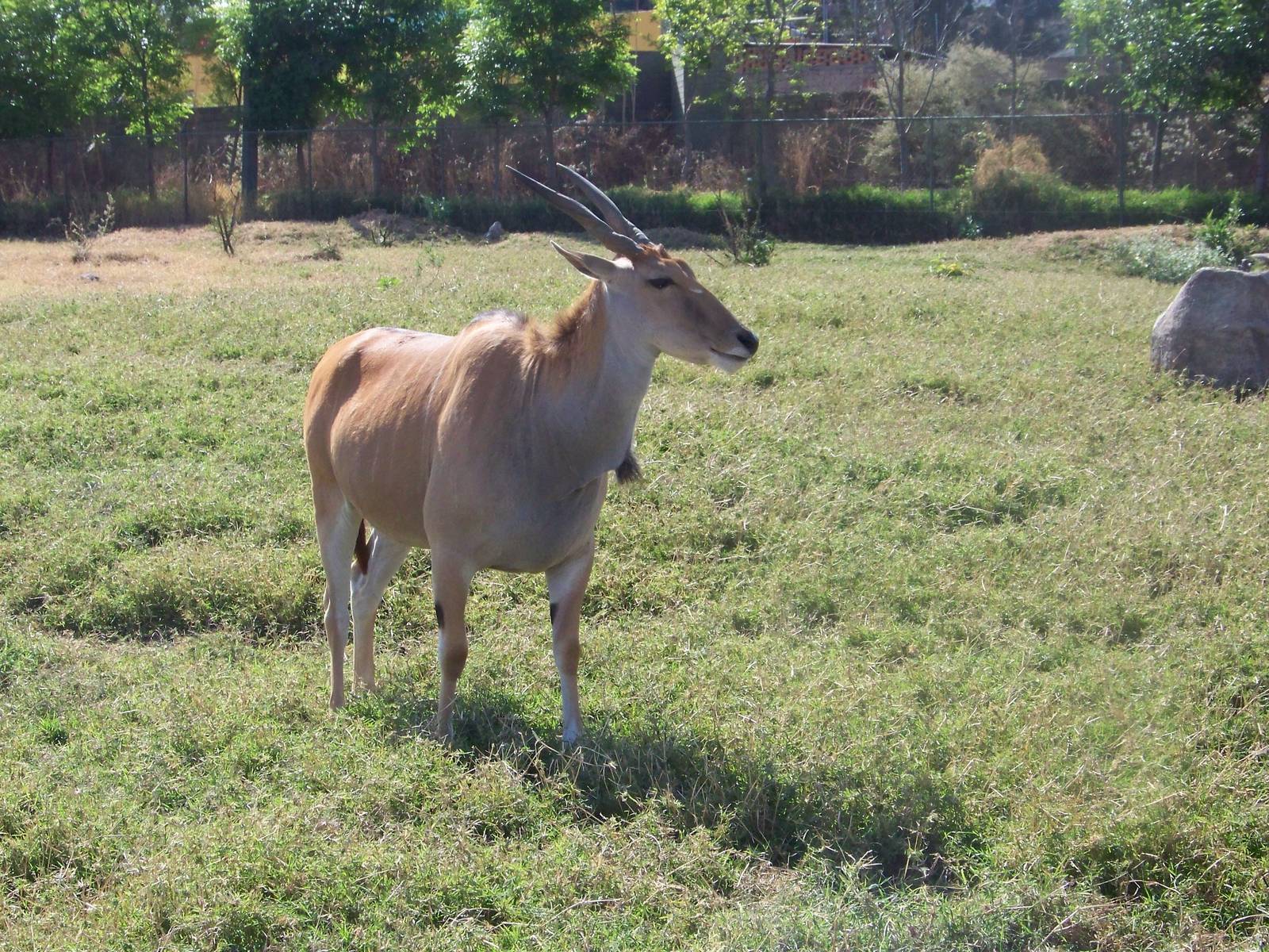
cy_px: 476
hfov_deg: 25.0
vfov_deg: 18.9
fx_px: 2859
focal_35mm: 78
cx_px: 634
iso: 200
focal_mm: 13.2
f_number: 4.5
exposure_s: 1/800
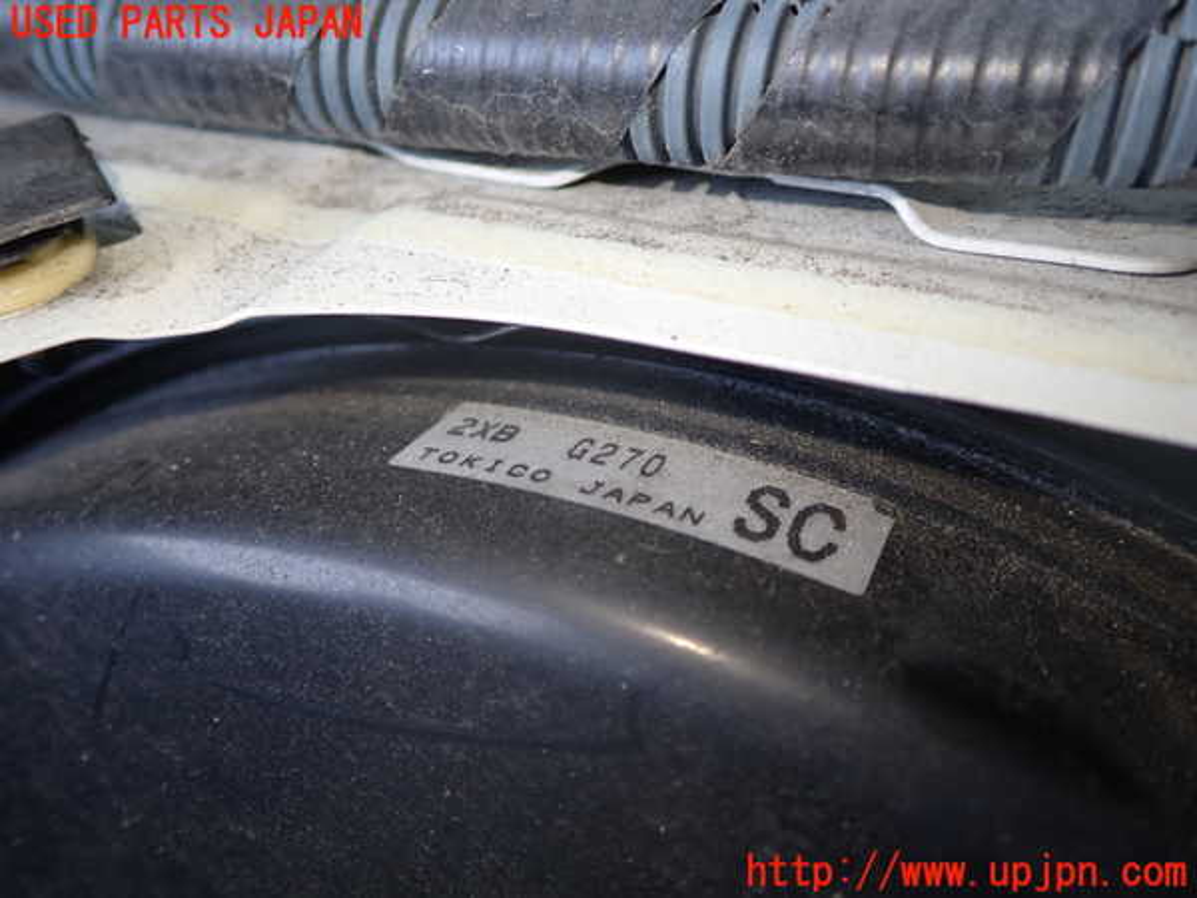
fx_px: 1107
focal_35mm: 32
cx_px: 598
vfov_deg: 44.2
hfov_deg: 56.8
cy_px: 449
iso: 160
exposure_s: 1/60
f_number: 2.4
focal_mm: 5.79
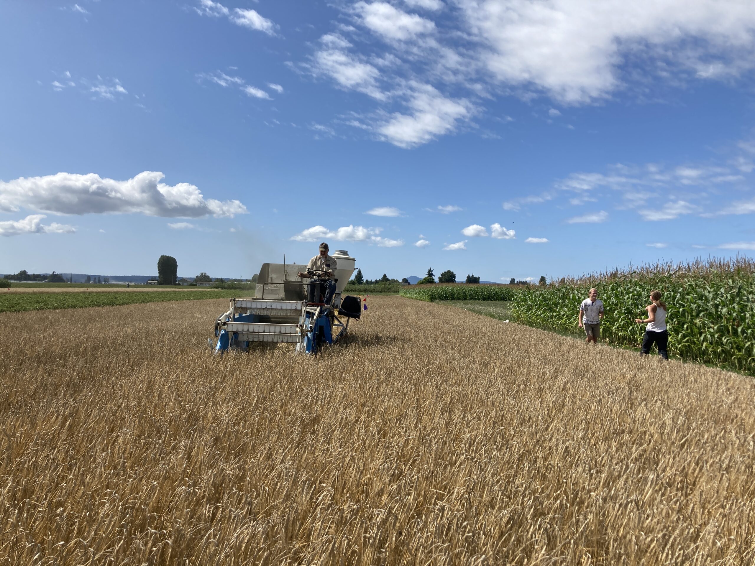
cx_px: 378
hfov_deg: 63.4
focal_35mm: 28
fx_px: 611
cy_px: 283
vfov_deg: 49.7
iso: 20
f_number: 1.8
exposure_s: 1/2857
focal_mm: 3.99
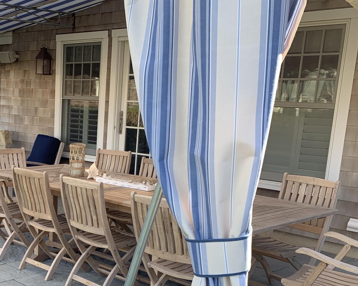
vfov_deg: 28.4
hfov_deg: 34.7
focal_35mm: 52
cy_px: 234
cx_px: 62
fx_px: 551
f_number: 1.8
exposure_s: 1/145
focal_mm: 4.25
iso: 25
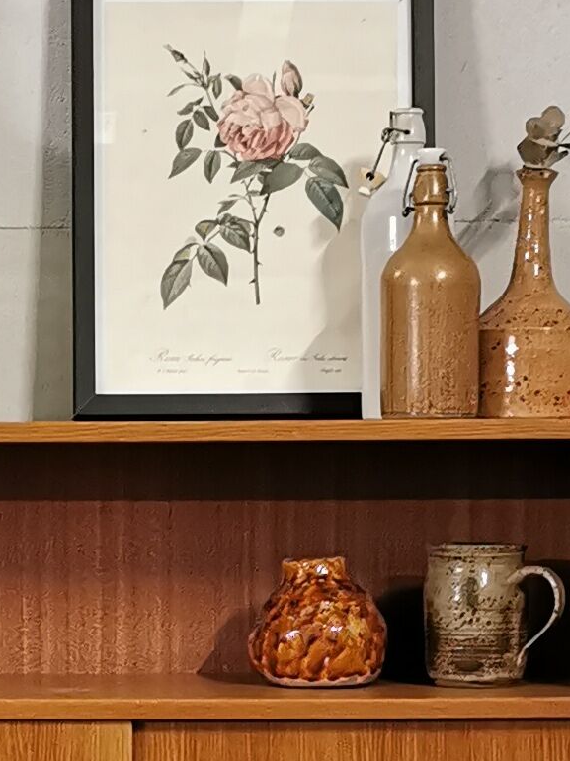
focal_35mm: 128
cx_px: 106
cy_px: 753
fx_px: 2812
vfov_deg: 15.1
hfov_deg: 11.5
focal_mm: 5.58
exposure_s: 1/50
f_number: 1.8
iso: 640
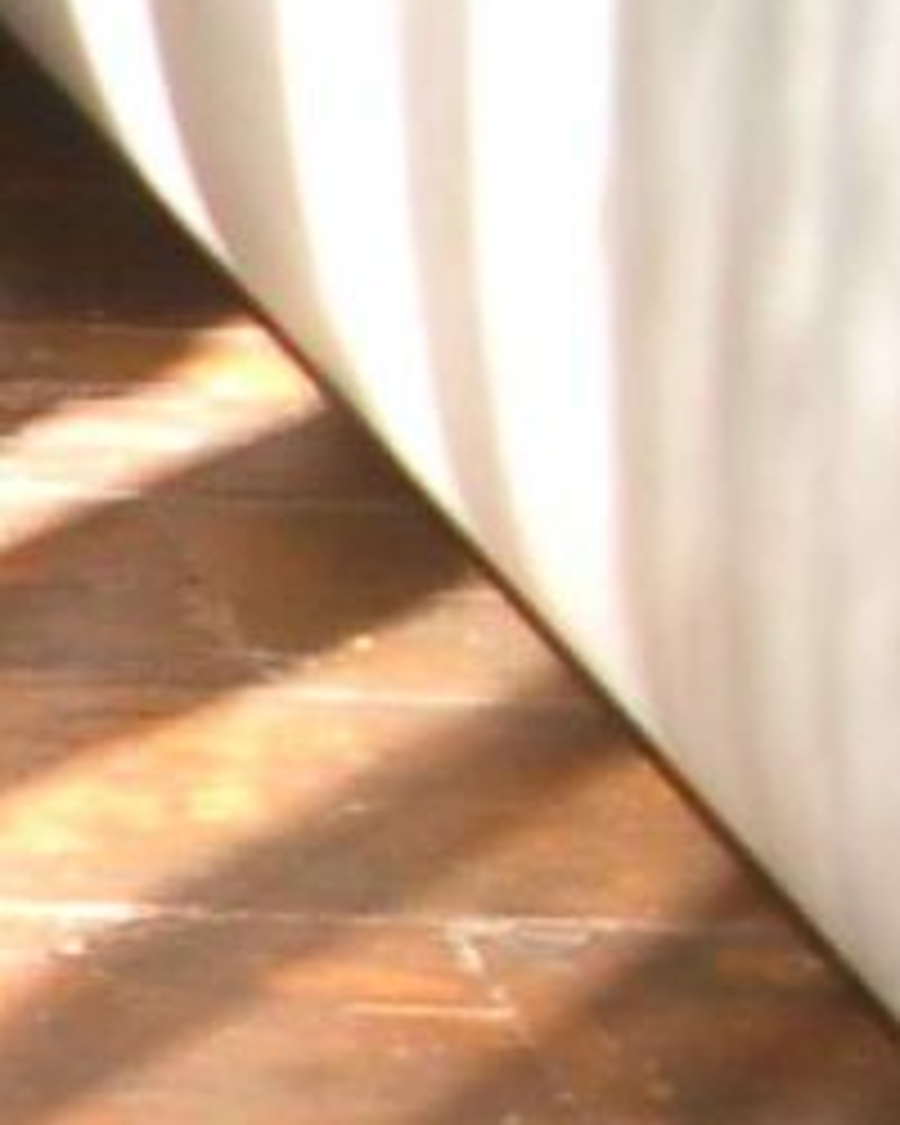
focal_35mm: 160
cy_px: 1233
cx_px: -1692
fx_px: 5327
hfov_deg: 8.3
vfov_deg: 11.9
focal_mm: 5.8
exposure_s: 1/100
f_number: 2.6
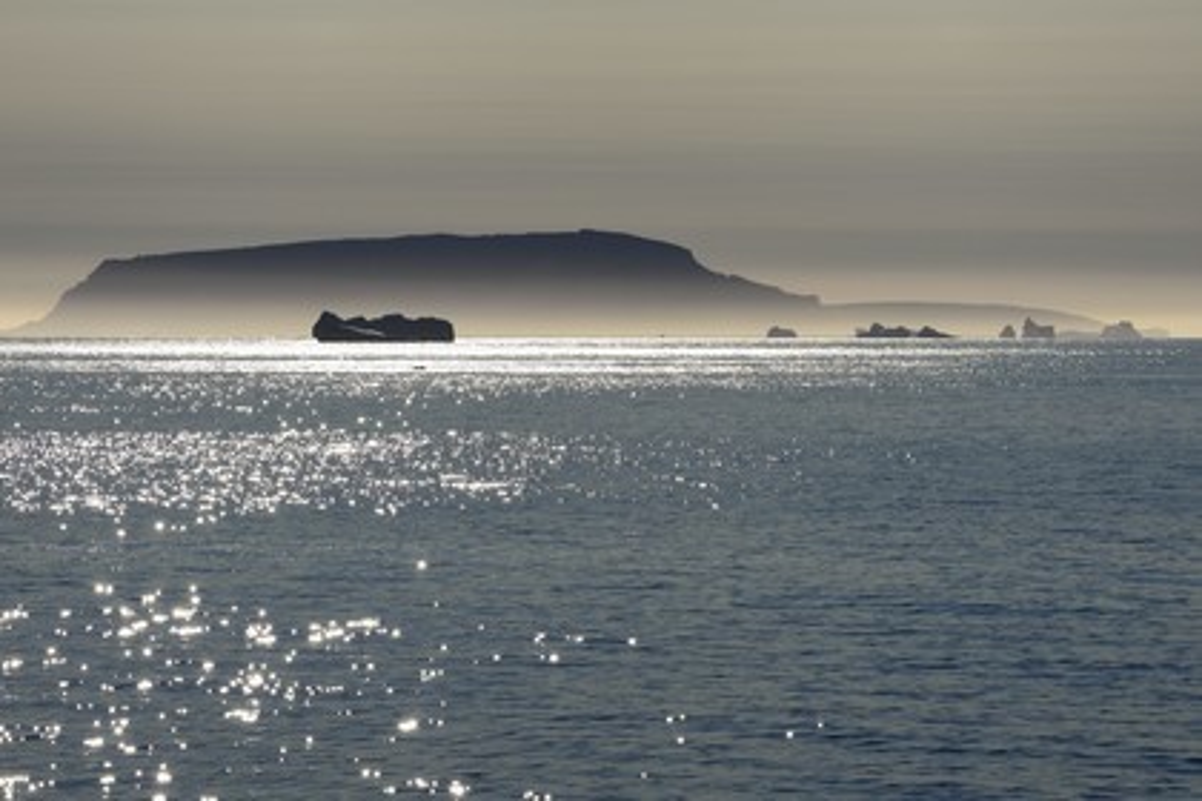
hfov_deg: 10.3
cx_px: 601
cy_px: 400
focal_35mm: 200
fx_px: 6677
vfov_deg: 6.9
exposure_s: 1/400
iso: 200
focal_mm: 200
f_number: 20
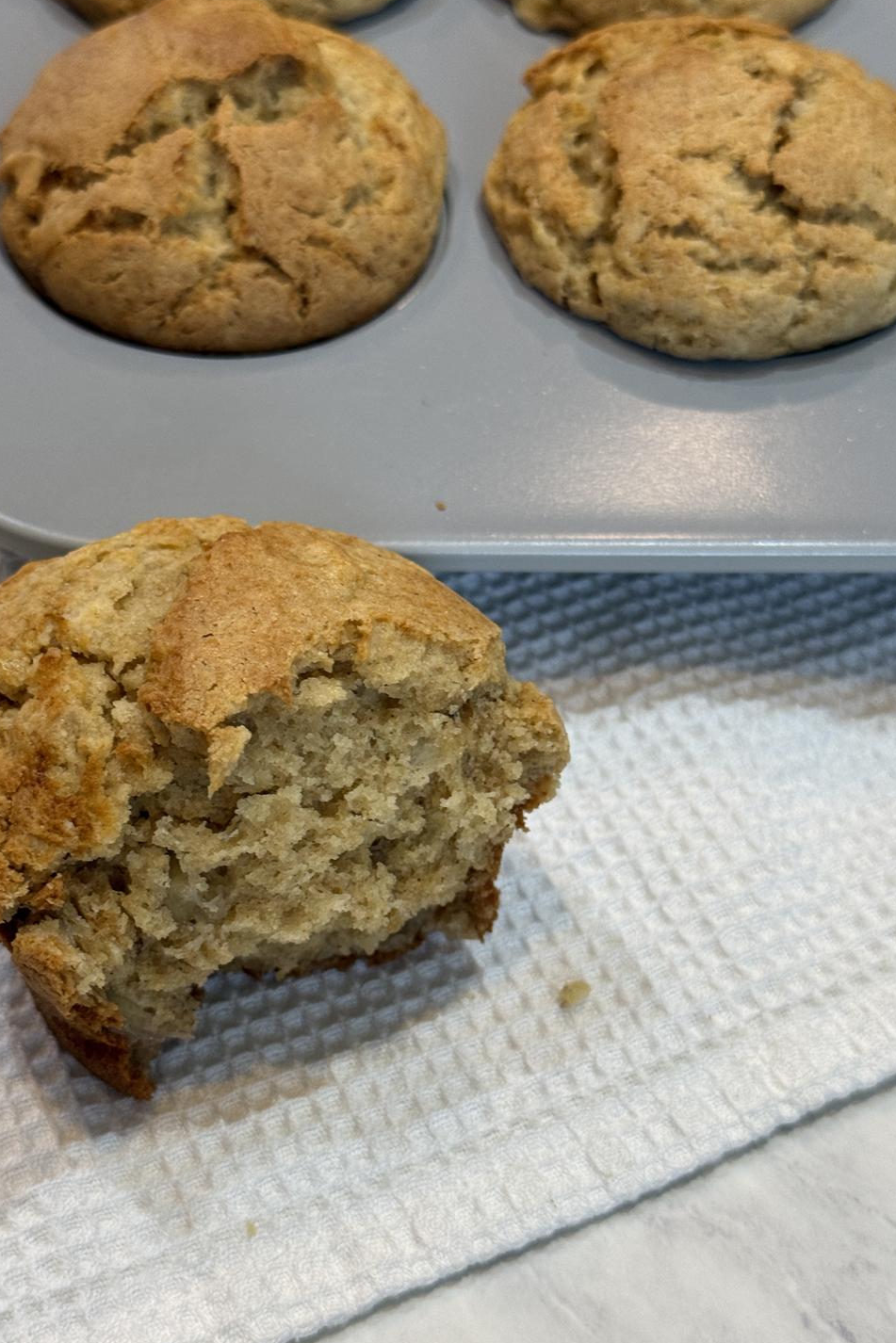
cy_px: 717
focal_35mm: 56
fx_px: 2090
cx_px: 410
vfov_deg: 35.6
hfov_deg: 24.2
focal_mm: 6.76
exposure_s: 1/60
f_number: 1.78
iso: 80
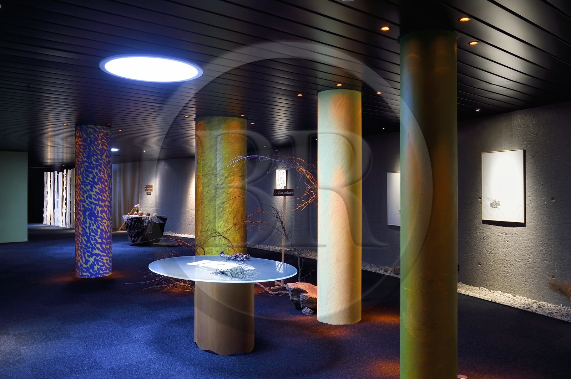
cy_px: 190
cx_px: 286
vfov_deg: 44.9
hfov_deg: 63.7
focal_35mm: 29
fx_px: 460
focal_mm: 29
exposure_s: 1/10
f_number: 8
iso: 1600
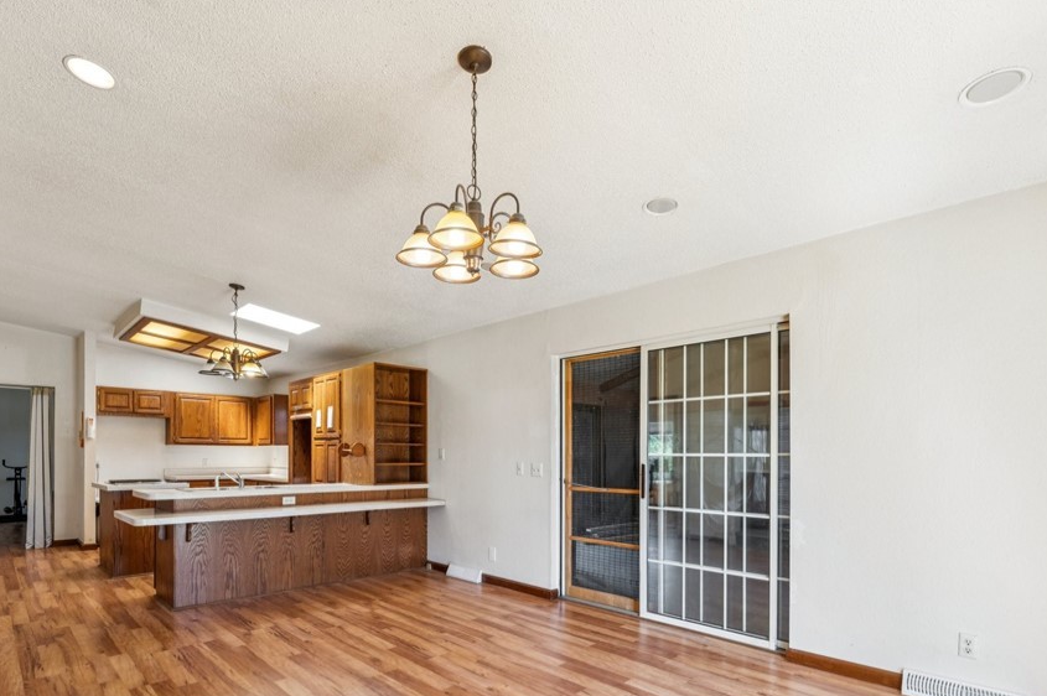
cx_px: 489
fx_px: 523
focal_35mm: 18
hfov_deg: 89.9
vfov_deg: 66.2
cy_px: 440
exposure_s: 1/60
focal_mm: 14
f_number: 5.6
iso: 500
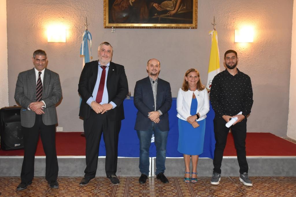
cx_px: 148
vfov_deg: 38.4
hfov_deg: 55.1
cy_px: 98
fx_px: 284
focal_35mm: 34
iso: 1600
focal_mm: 23
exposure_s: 1/60
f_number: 5.6
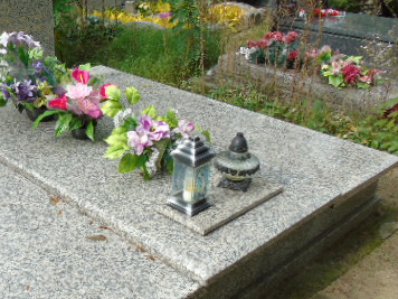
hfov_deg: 40.4
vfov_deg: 32.1
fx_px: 517
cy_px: 177
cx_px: 80
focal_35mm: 45
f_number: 3.4
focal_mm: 4.4
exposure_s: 1/320
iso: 80
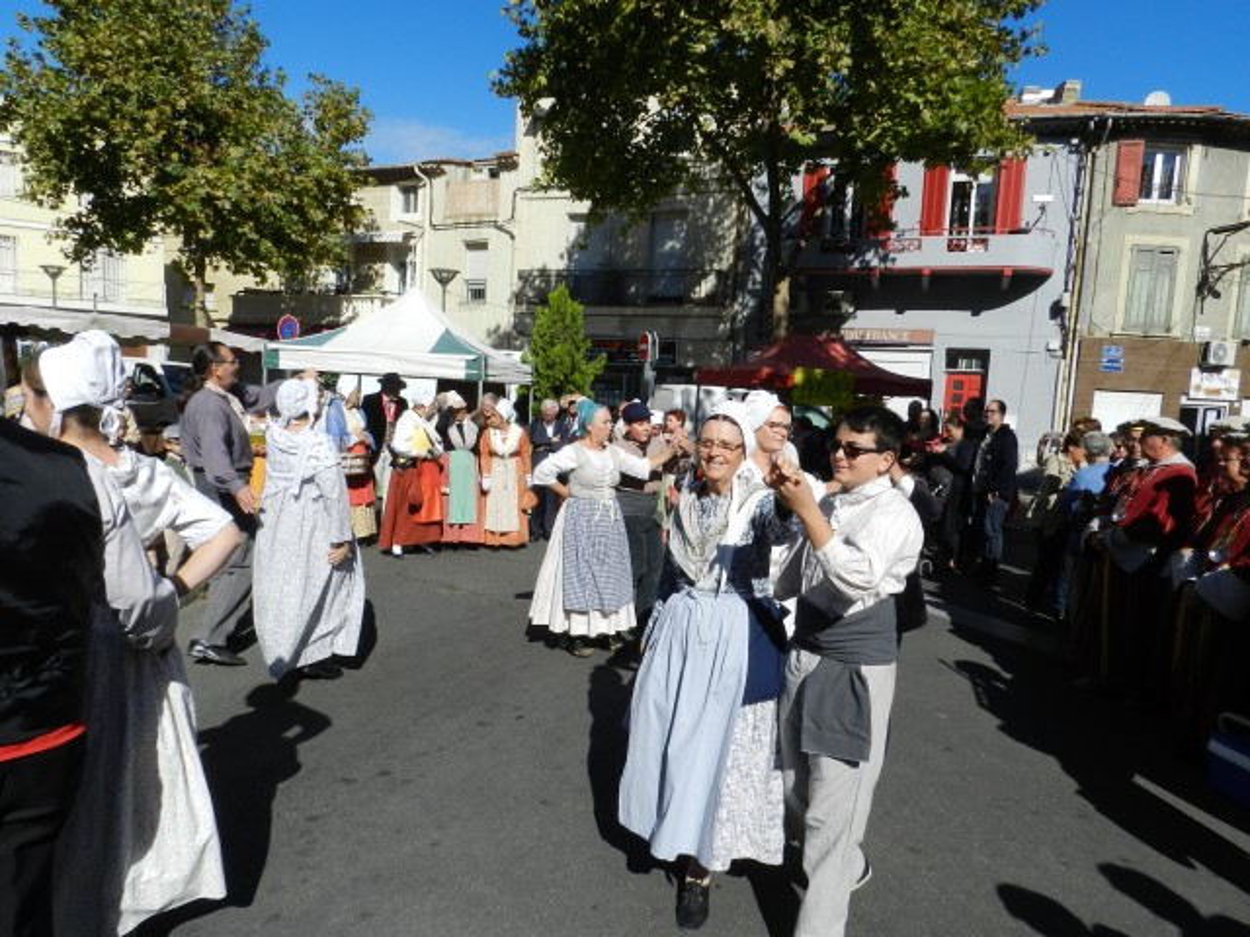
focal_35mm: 23
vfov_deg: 58.9
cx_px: 625
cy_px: 468
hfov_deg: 73.9
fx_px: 831
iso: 160
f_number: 5.6
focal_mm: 4
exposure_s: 1/800
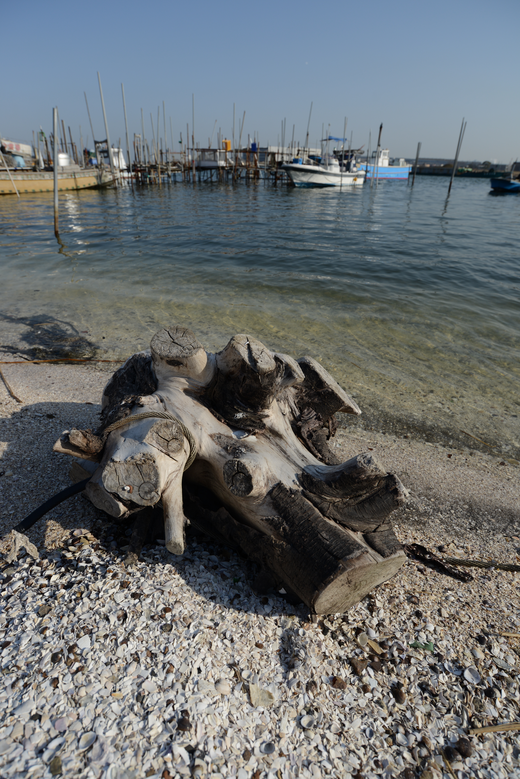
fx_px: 390
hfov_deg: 67.4
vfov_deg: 90.0
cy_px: 390
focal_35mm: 18
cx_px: 260
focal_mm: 18
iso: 100
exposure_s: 1/1000
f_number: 5.6
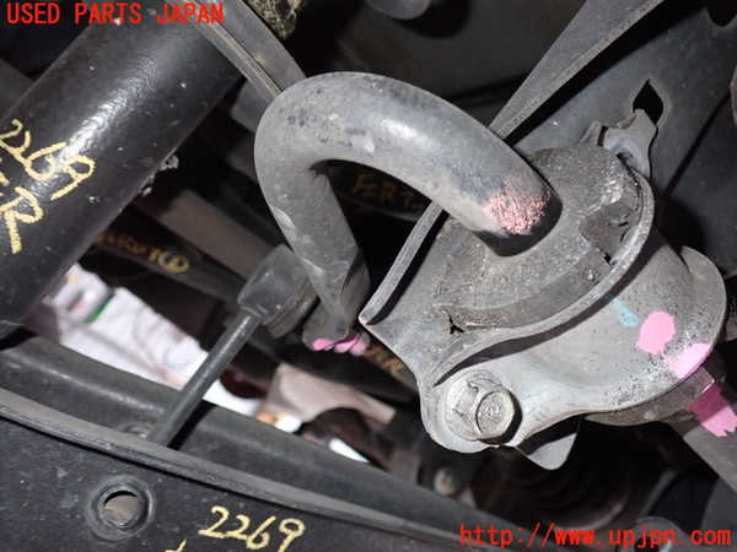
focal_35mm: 30
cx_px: 368
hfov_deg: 60.0
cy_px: 276
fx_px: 639
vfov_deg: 46.8
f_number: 6.3
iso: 400
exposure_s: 1/30
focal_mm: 5.4
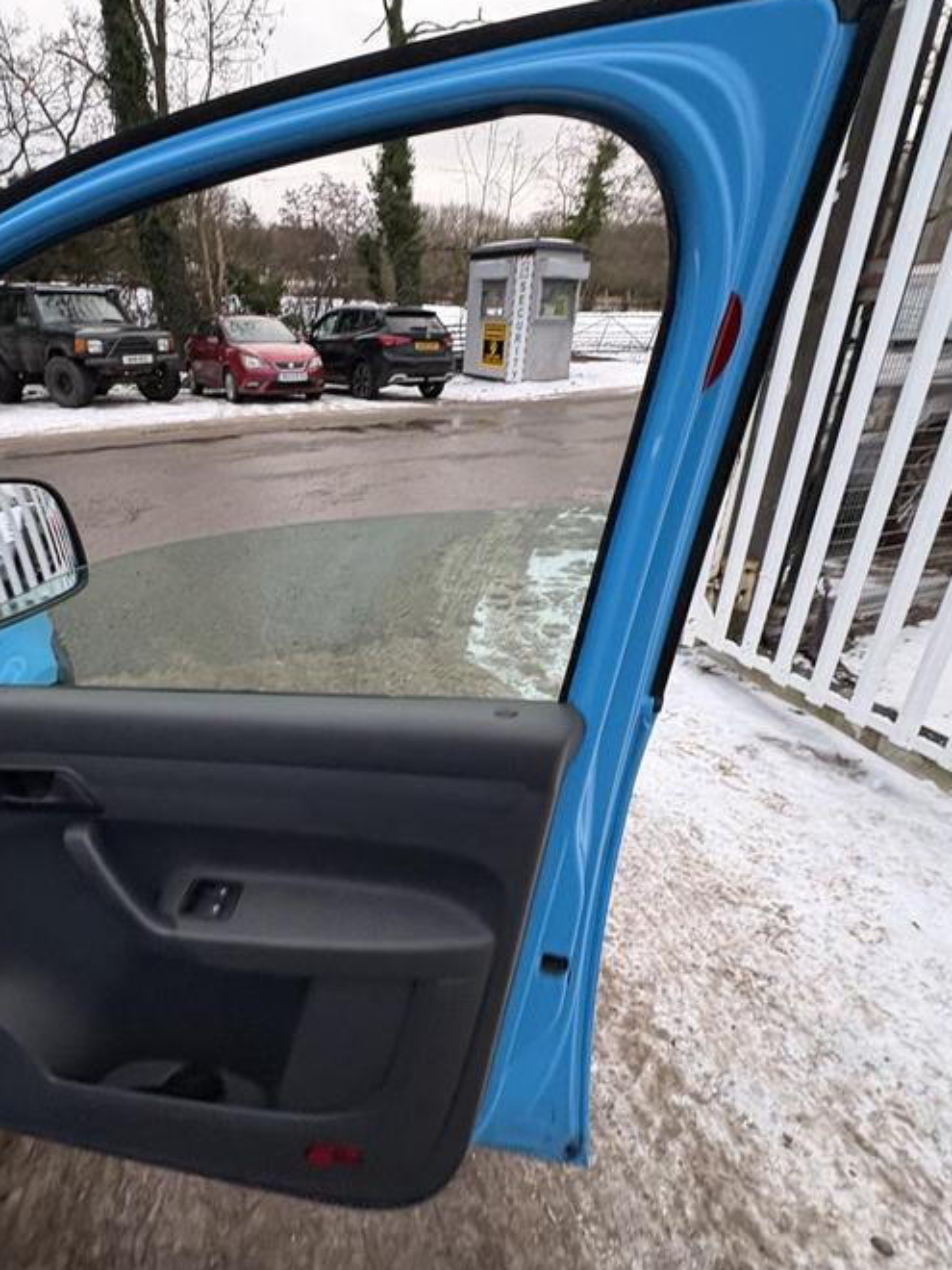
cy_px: 633
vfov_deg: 84.7
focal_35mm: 19
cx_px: 383
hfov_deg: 68.0
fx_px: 697
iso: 250
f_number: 2.2
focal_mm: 2.22
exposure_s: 1/60
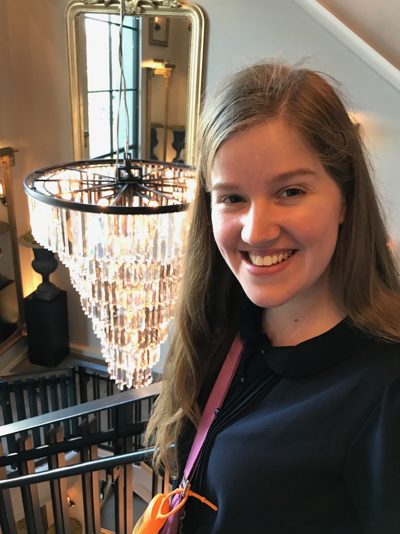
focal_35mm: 28
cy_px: 267
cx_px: 200
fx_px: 431
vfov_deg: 63.4
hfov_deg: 49.7
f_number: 1.8
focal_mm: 3.99
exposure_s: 1/15
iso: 50
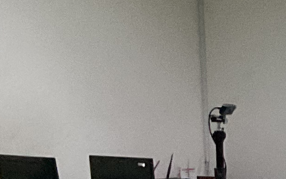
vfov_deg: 6.5
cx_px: 790
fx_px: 1566
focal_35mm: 201
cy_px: 138
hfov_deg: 8.9
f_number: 1.8
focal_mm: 3
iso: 125
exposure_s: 1/50
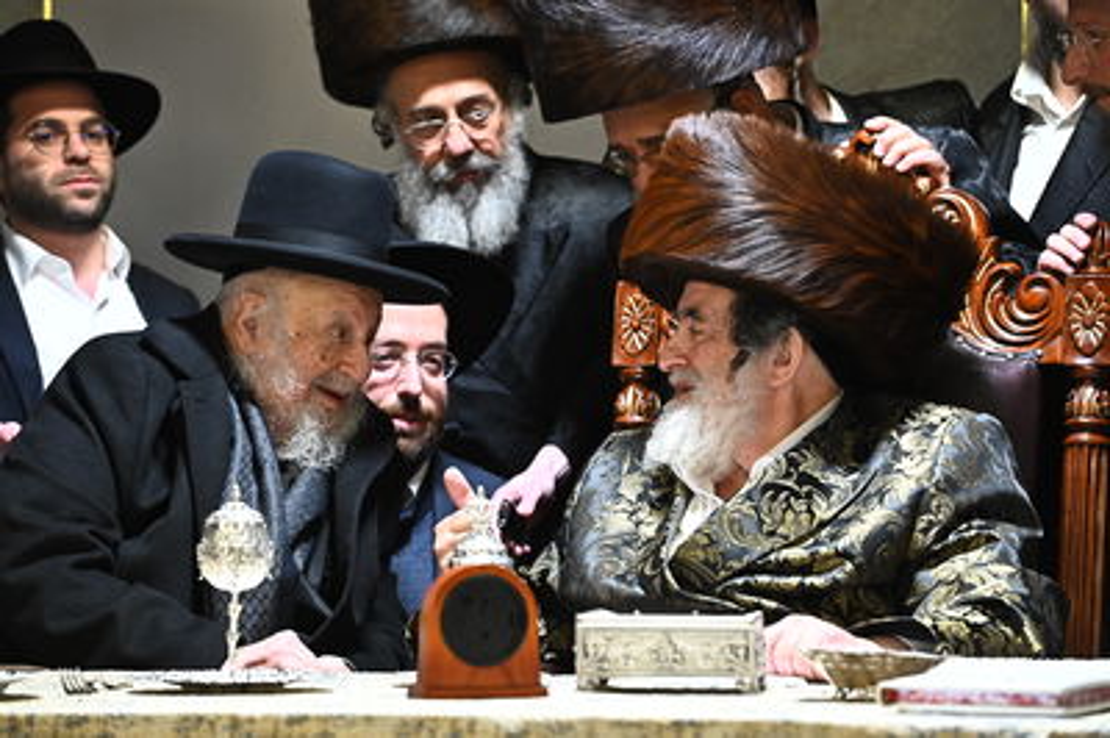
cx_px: 555
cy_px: 369
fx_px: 4929
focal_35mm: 160
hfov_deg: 12.8
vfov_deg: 8.6
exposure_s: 1/200
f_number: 6.3
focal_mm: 160
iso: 3200
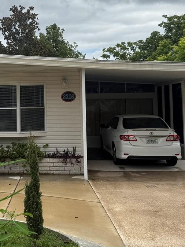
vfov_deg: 33.6
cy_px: 94
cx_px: -7
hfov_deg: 24.3
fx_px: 406
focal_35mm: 57
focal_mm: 6.76
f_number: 1.78
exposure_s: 1/6173
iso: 80
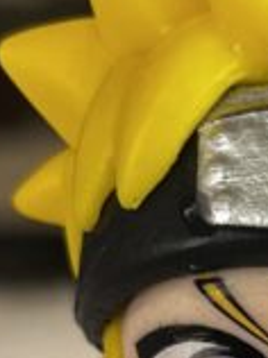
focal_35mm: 110
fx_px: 1139
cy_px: 513
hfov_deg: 12.6
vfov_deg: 16.5
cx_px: 434
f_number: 1.6
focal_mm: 5.1
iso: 40
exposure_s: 1/100
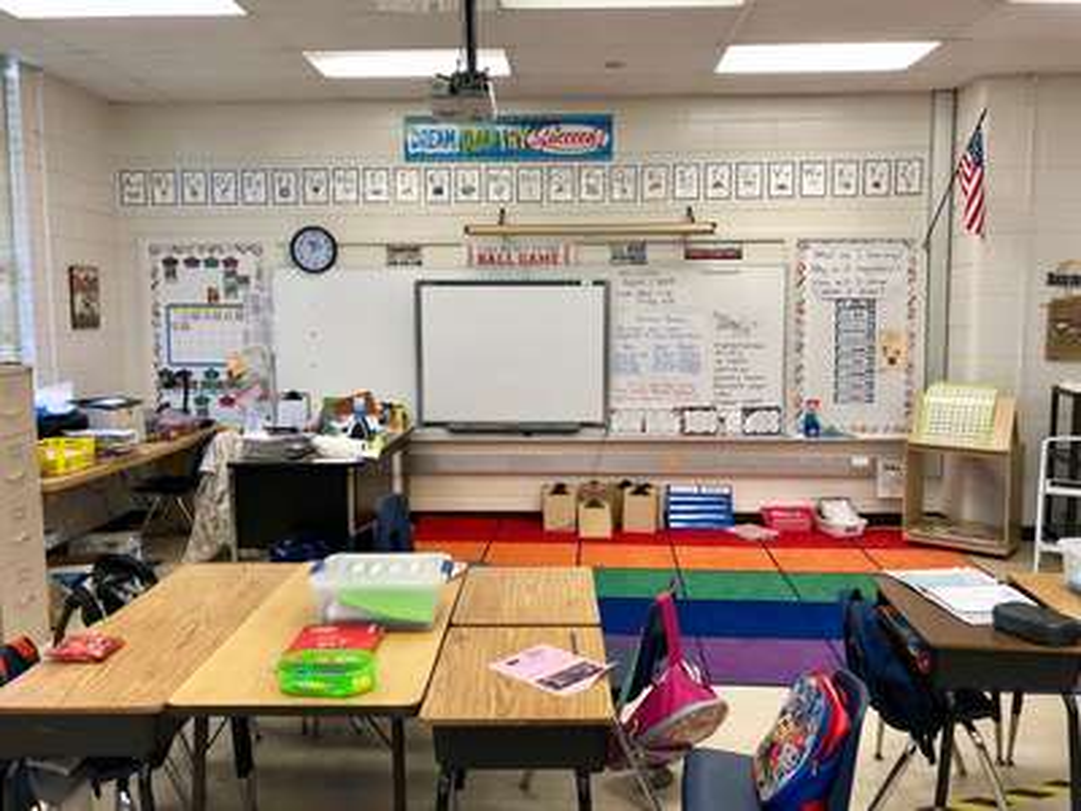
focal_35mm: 28
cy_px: 406
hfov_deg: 63.4
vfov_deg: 49.7
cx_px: 540
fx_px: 874
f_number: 1.8
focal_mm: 4
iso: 32
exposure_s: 1/30
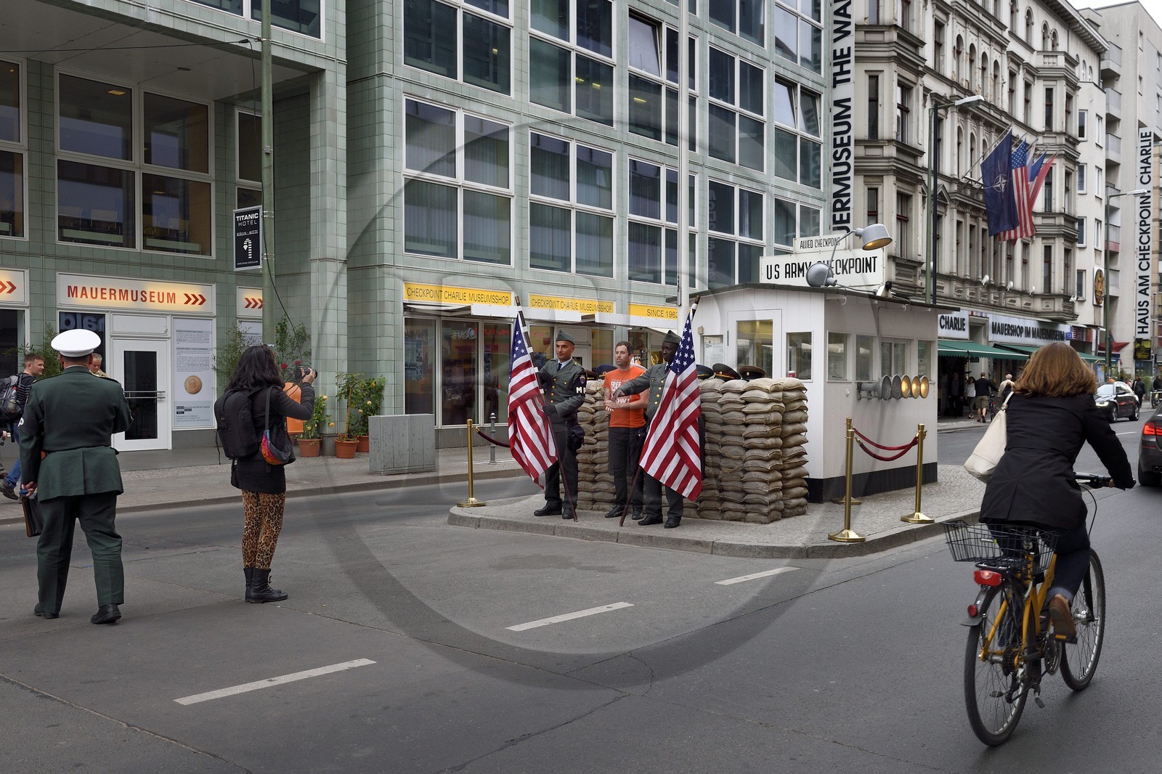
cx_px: 581
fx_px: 1033
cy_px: 387
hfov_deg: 58.7
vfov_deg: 41.1
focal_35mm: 32
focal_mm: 32
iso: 800
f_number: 8
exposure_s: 1/250
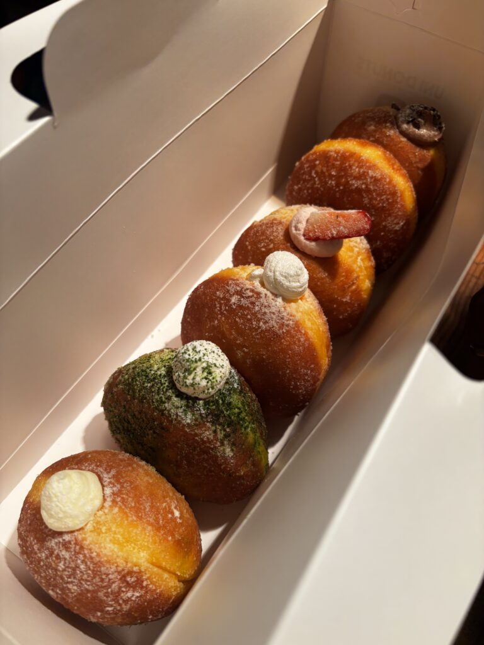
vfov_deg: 67.3
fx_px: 485
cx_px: 242
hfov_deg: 53.1
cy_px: 322
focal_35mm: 26
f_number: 1.6
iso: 100
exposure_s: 1/100
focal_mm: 5.96
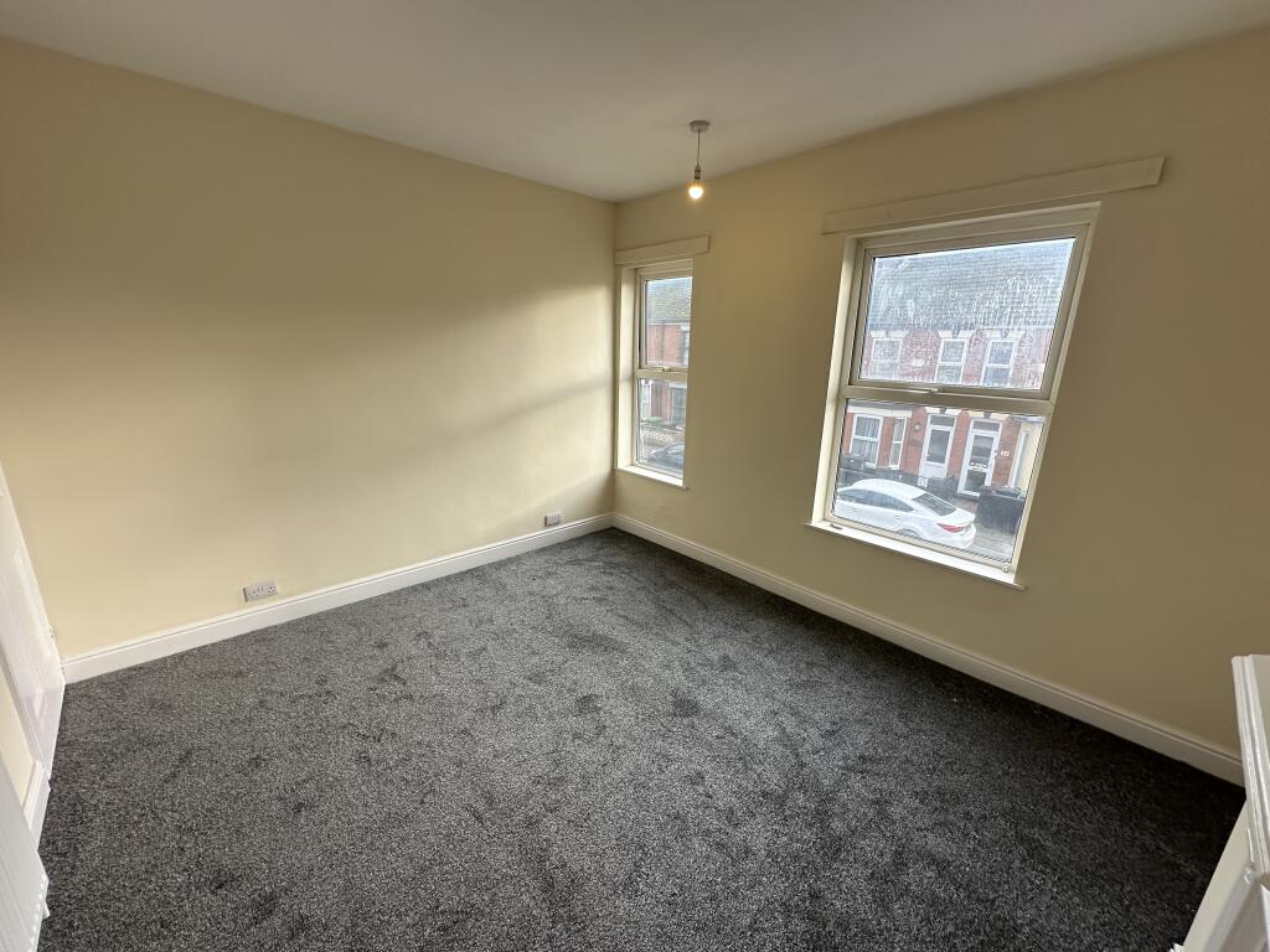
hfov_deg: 102.1
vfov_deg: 85.7
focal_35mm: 14
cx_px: 635
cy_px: 476
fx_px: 514
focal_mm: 2.22
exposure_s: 1/131
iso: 40
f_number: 2.2
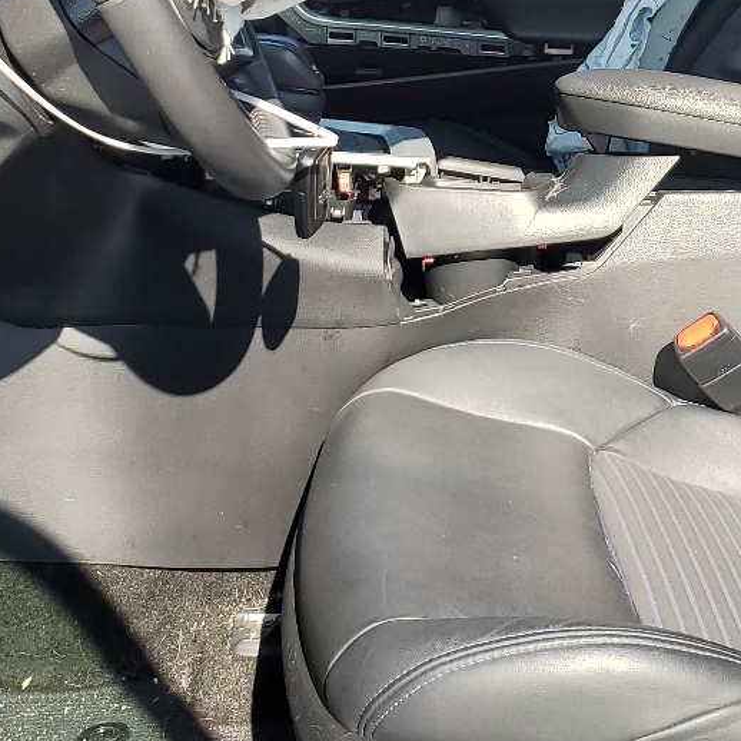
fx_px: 1720
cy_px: 134
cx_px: 491
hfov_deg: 24.2
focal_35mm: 71
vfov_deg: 23.9
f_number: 1.5
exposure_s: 1/909
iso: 50
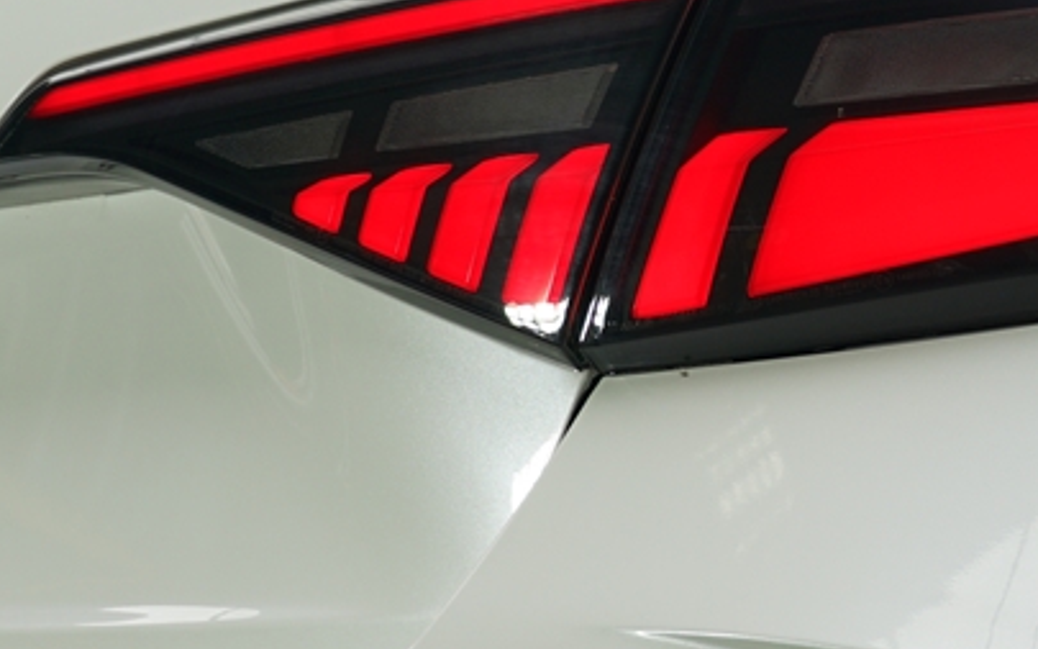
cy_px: 285
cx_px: 1620
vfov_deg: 8.7
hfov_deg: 13.0
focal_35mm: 151
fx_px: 4271
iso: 100
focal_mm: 30
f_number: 4
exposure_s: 1/60
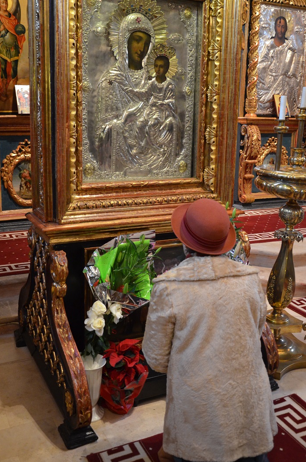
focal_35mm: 38
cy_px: 208
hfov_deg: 34.9
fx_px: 486
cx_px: 144
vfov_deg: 50.7
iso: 1800
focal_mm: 22
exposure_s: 1/30
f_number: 3.8
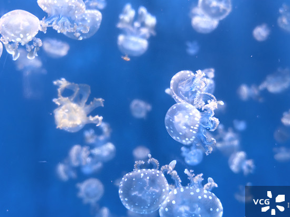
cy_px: 120
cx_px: 152
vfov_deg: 40.6
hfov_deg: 52.6
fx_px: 293
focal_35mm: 35
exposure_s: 1/50
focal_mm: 6.98
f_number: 2
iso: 250
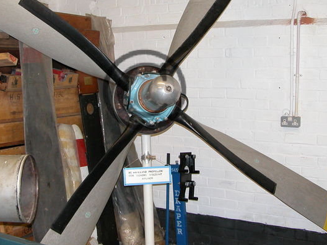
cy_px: 90
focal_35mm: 53
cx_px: 144
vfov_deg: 27.4
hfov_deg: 36.1
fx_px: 501
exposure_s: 1/60
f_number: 2.8
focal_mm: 8.9
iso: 200
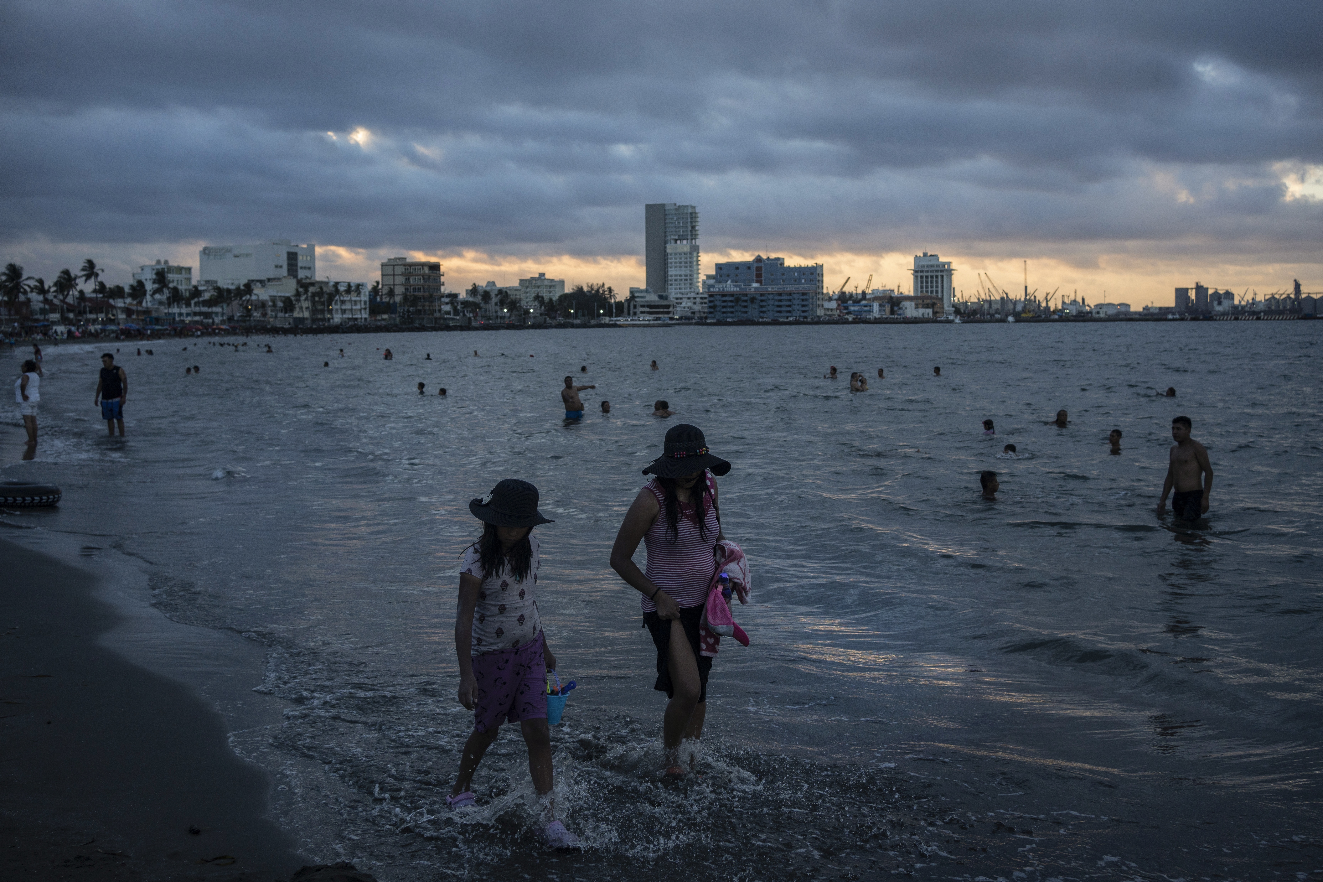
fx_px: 1286
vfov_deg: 37.8
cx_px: 662
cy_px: 441
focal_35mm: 35
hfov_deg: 54.4
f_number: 4.5
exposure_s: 1/1000
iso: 250
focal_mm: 35
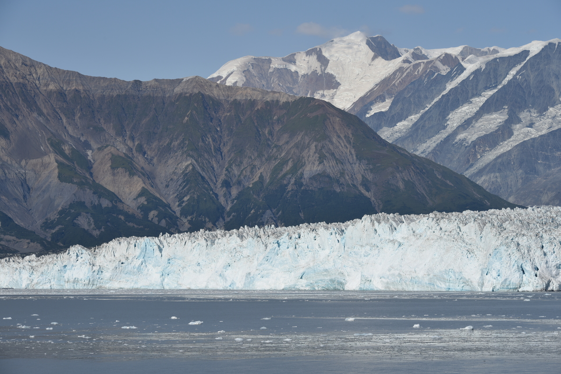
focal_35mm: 105
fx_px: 1637
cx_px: 280
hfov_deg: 19.5
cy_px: 187
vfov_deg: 13.0
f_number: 11
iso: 100
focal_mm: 105
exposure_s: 1/400
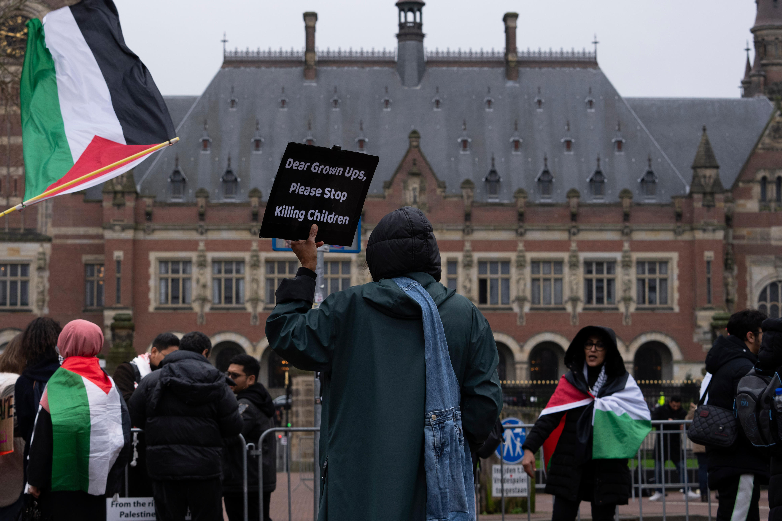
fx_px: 2042
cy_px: 217
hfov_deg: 21.7
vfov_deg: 14.5
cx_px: 319
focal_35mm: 94
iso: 1000
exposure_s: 1/400
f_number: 7.1
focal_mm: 74
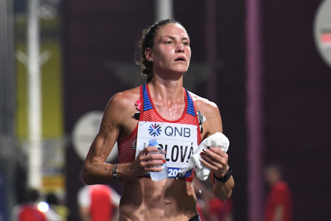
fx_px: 4137
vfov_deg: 3.1
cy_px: 110
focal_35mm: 450
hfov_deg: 4.6
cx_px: 166
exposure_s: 1/320
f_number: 5.6
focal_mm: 300
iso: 3200
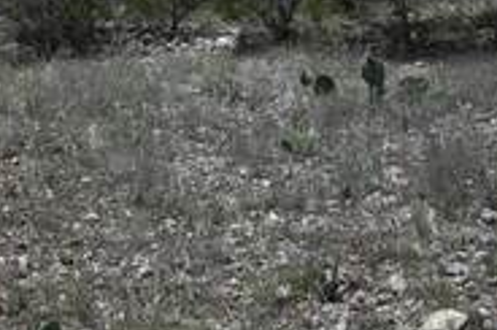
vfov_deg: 13.8
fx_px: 1295
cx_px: 62
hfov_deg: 21.3
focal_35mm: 94
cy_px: -141
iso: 200
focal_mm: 18
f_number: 3.5
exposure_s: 1/4000
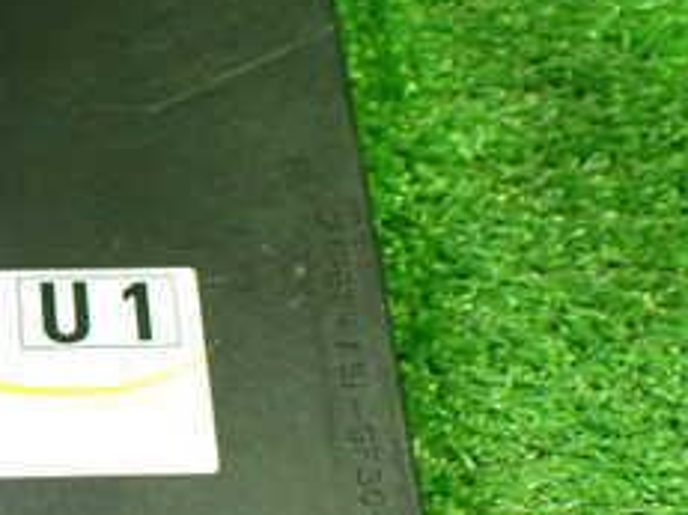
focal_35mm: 78
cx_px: -83
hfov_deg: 23.4
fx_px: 1549
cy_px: 319
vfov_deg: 18.9
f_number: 2.3
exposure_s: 1/125
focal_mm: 5.4
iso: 800
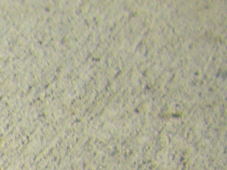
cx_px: -475
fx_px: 1626
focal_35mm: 248
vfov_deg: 5.8
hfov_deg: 7.1
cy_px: 384
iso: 64
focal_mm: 6.3
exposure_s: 1/400
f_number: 7
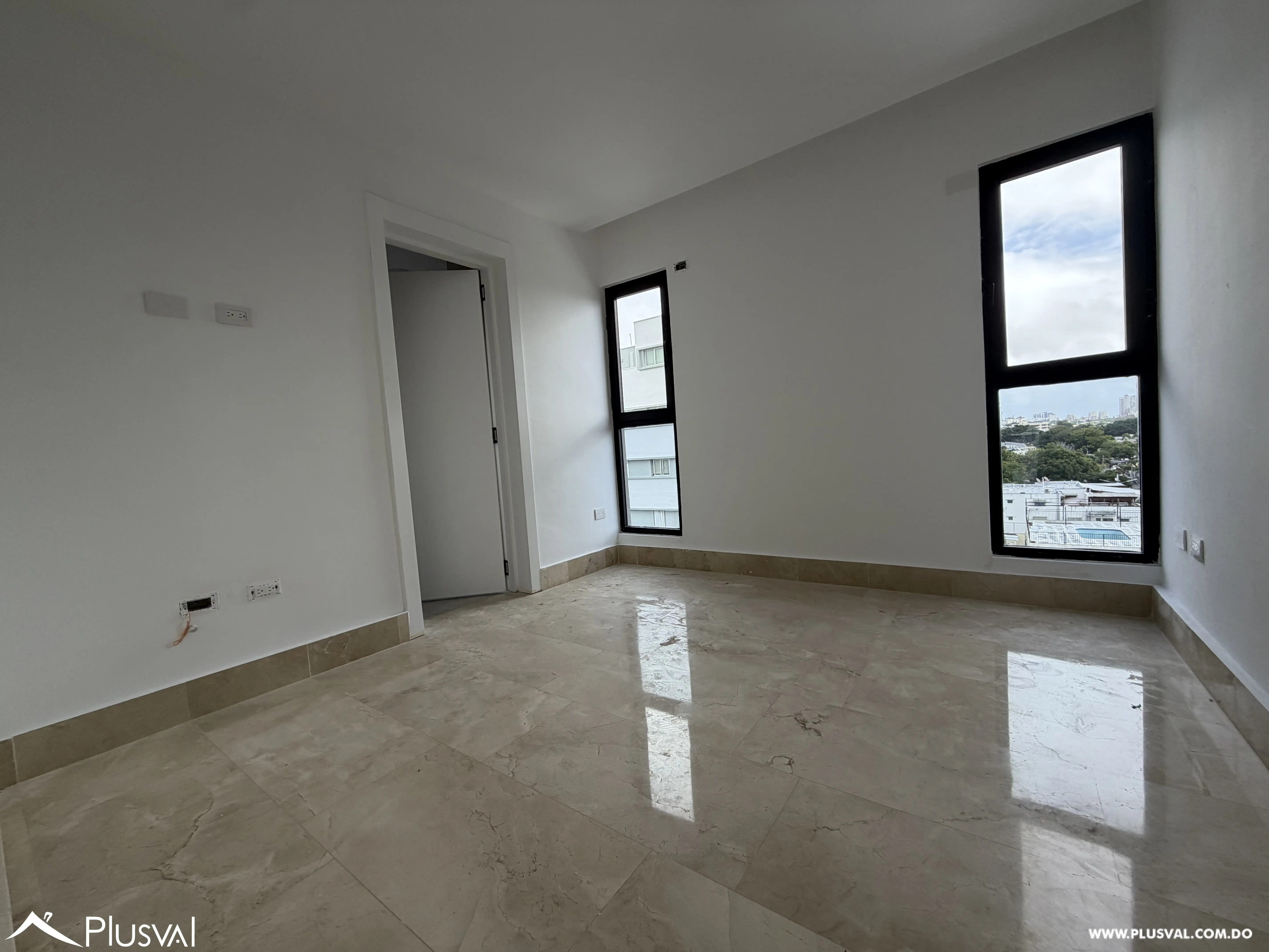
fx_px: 513
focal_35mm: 14
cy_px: 476
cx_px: 634
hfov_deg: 102.1
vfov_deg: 85.7
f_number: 2.2
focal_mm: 2.22
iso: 64
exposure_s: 1/158
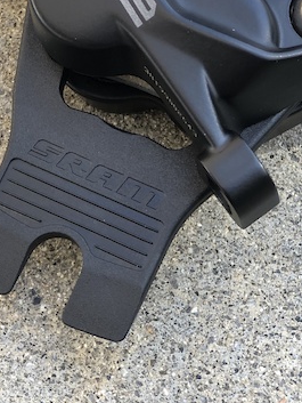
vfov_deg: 15.0
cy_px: 5
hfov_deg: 11.5
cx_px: 144
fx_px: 1500
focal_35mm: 129
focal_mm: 6.6
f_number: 2.8
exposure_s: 1/40
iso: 20
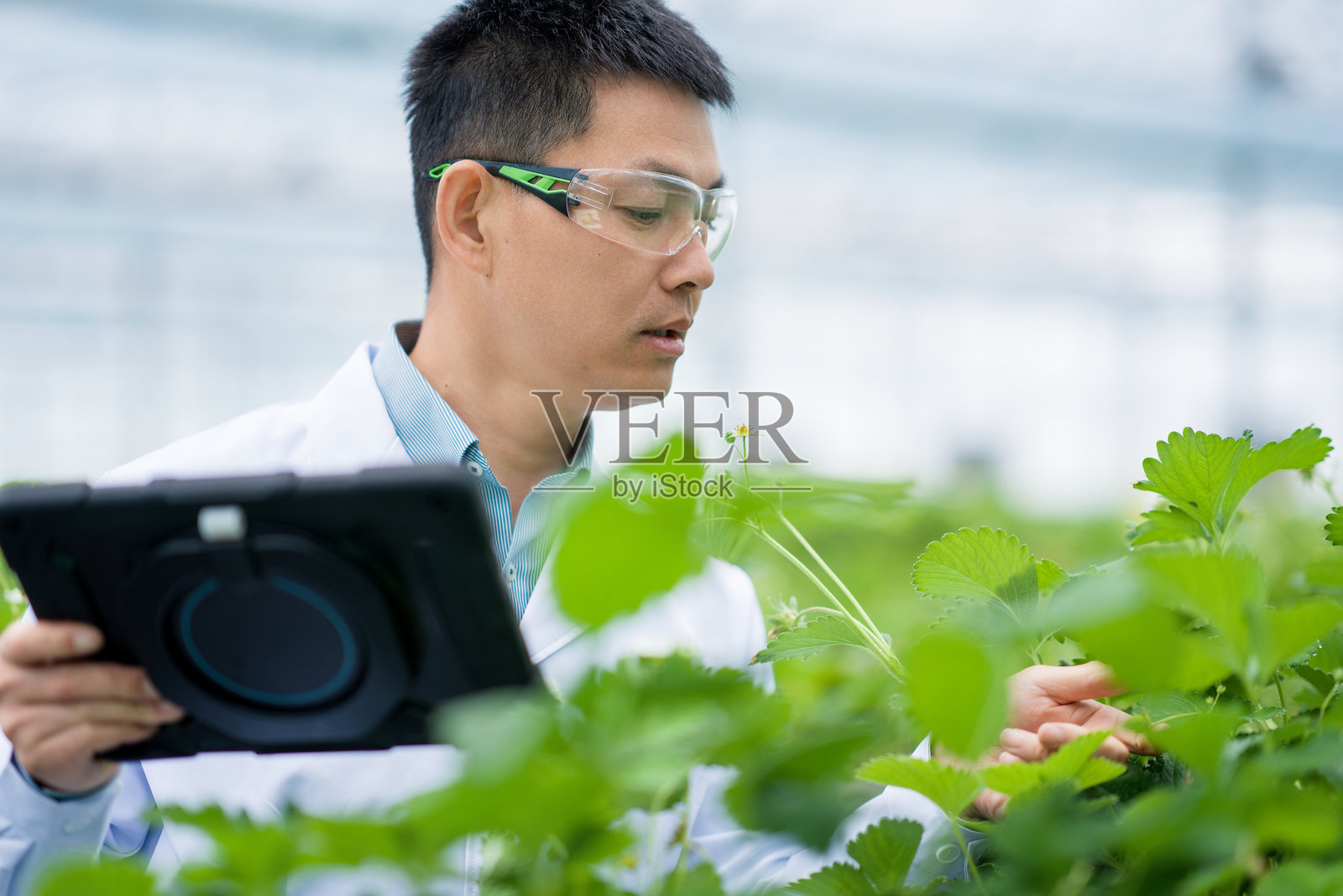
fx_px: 3171
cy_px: 448
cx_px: 672
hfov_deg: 23.9
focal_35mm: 85
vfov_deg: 16.1
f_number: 1.6
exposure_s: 1/80
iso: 125
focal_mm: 85
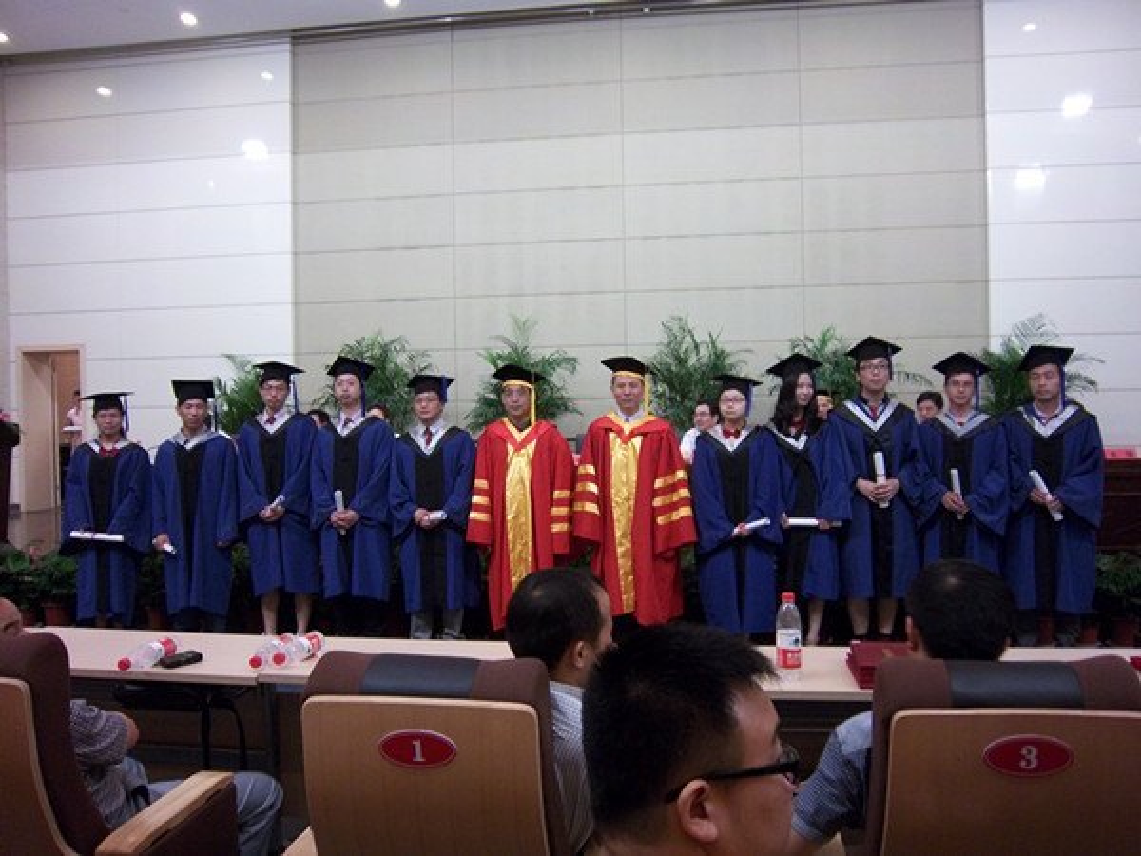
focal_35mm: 28
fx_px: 923
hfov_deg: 63.4
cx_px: 570
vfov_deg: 49.7
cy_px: 428
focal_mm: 5.1
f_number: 3.5
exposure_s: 1/15
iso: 160
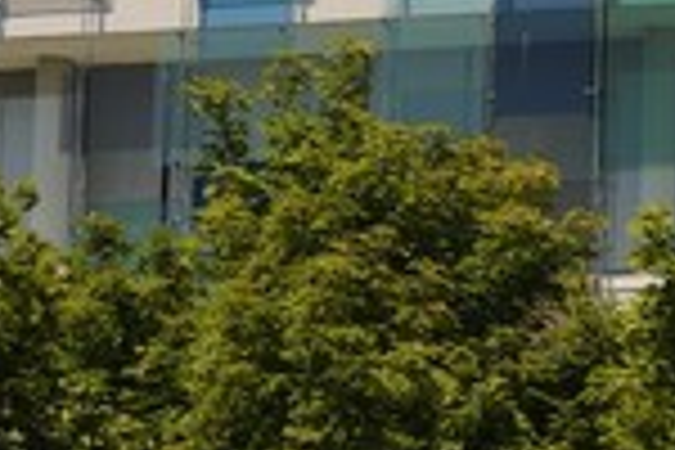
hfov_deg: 5.7
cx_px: 504
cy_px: -94
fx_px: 6824
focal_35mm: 364
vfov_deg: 3.8
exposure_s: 1/320
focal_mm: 130
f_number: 8
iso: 200
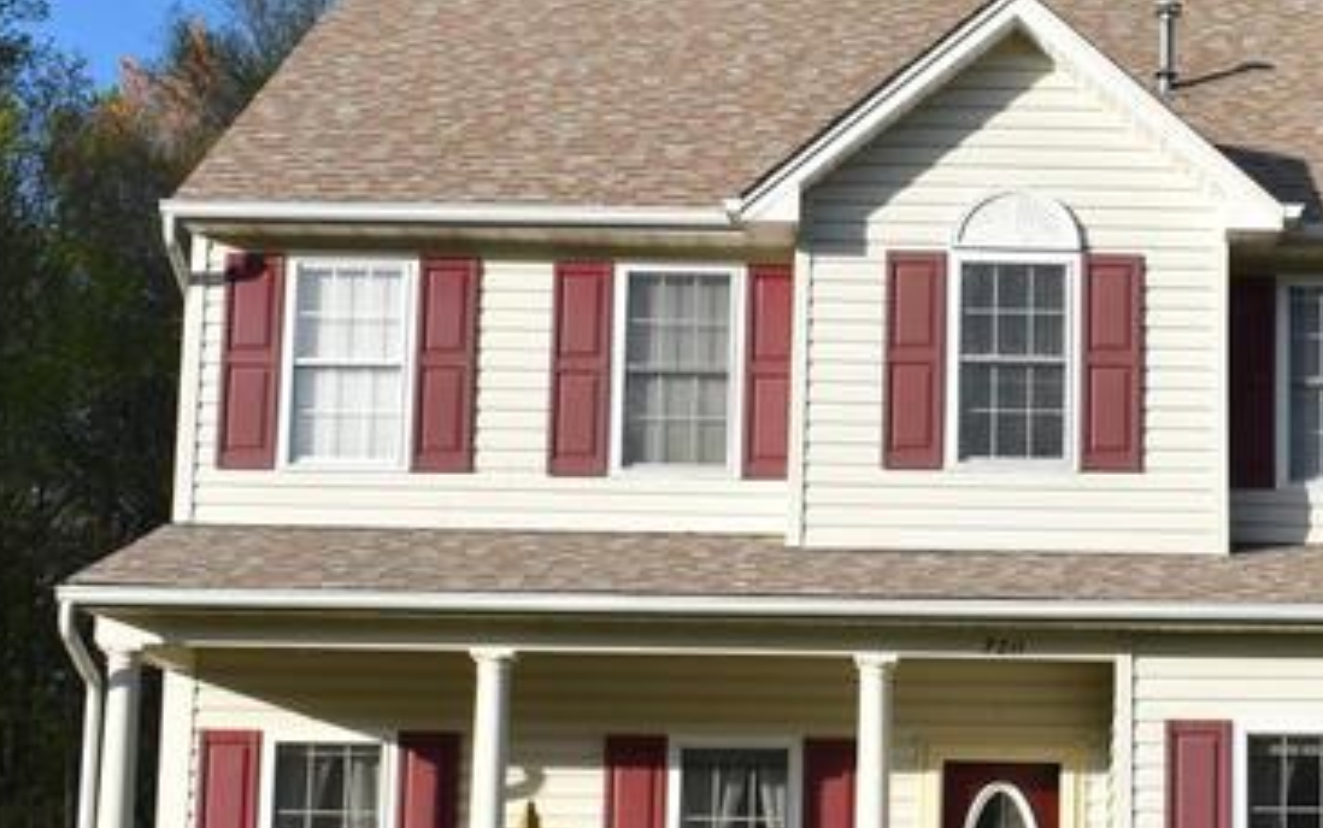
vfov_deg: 16.9
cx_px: 1247
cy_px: 537
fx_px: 2777
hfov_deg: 25.7
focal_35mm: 77
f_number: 10
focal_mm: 18
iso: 200
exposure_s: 1/400
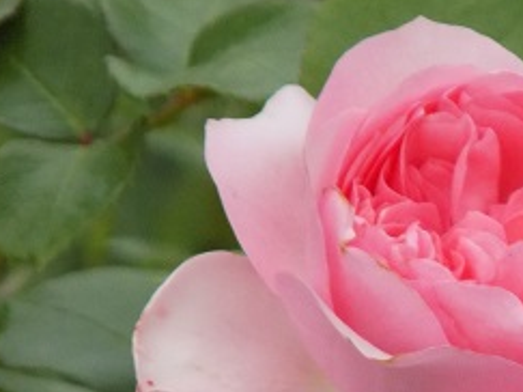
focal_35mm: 1196
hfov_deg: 1.7
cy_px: 299
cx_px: 506
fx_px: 18061
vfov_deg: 1.2
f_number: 5.9
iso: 400
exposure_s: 1/50
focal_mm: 107.7
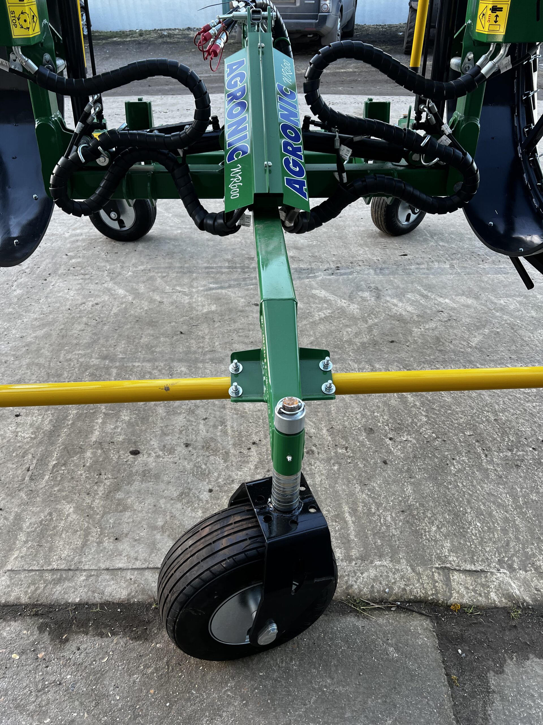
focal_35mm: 26
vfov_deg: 67.3
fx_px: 544
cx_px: 272
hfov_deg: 53.1
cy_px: 362
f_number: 1.5
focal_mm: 5.7
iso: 64
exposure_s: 1/121
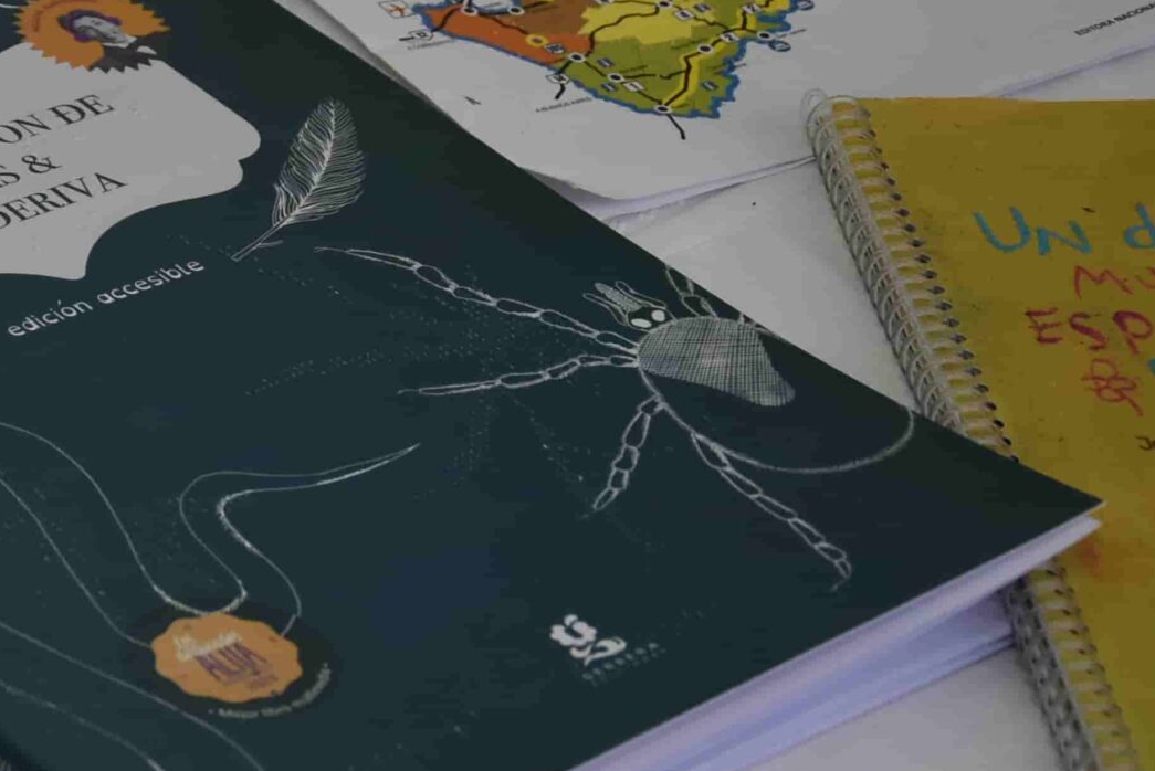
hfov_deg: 10.6
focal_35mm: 191
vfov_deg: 7.2
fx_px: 6131
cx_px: -190
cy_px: 314
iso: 800
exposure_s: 1/250
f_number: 5
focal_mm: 52
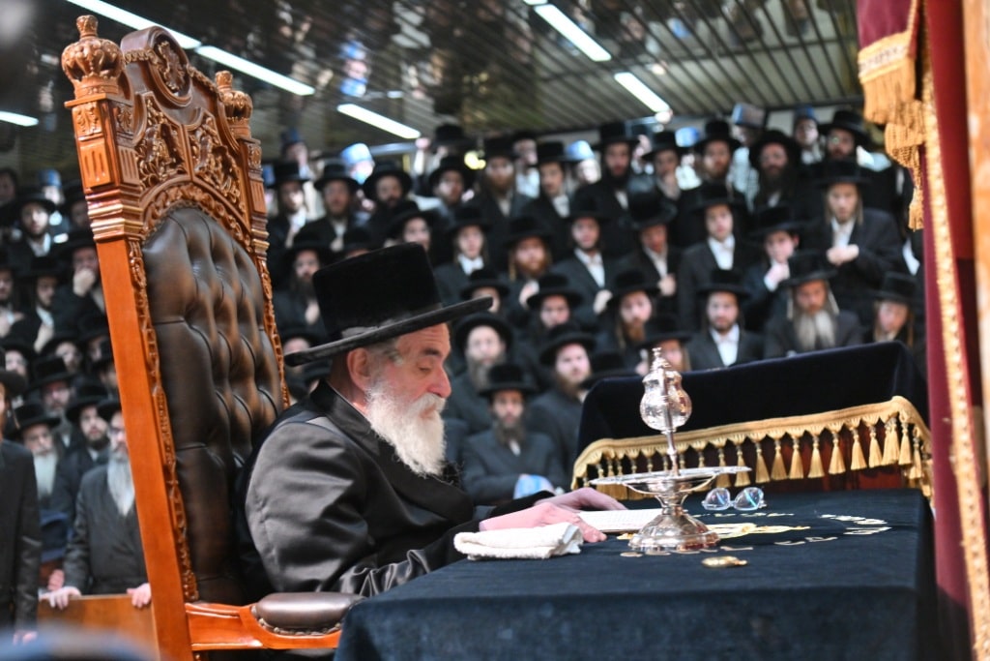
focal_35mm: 62
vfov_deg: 21.9
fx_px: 1705
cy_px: 330
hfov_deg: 32.4
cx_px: 495
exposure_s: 1/160
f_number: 4
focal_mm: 62
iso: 1600
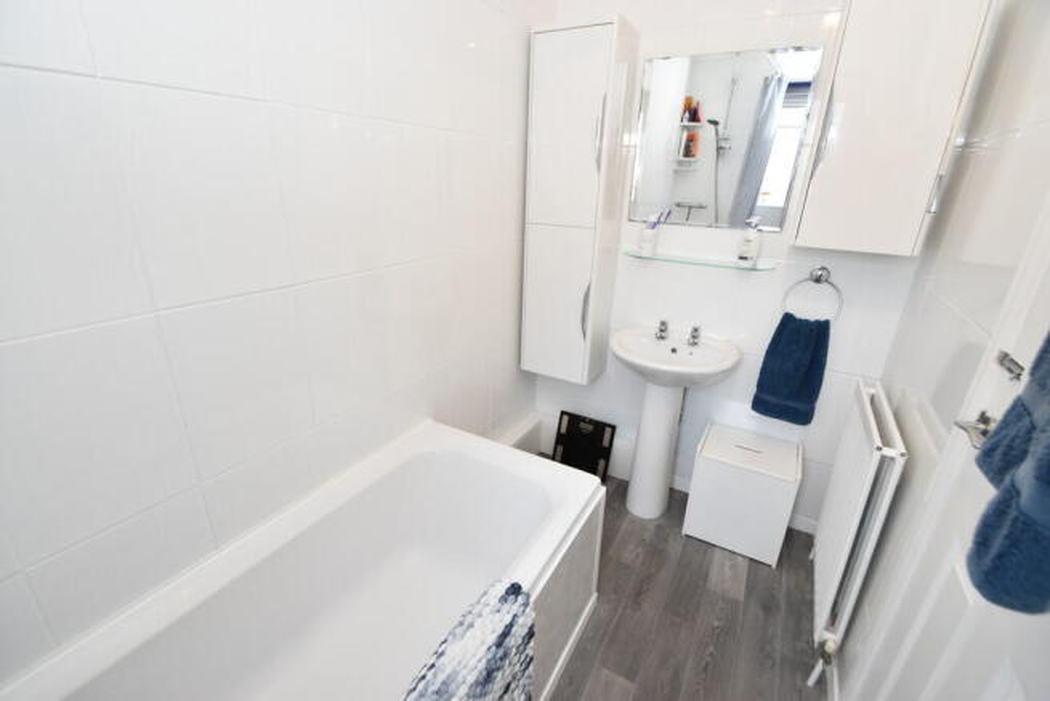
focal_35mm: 15
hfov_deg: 100.4
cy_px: 350
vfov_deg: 77.4
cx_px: 525
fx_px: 438
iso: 800
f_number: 5.6
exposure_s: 1/125
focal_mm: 10
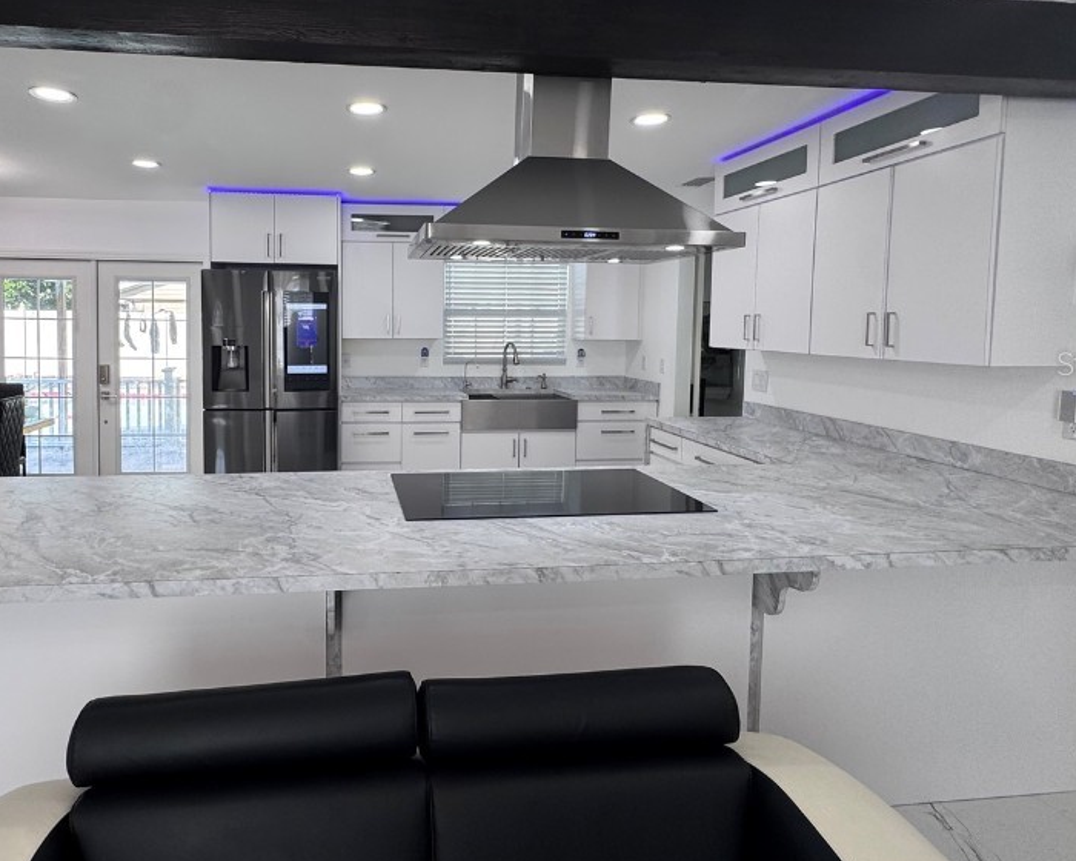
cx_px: 415
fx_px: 637
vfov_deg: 67.7
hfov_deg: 79.2
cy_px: 363
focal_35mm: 20
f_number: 2.2
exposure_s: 1/120
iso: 50
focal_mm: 2.22
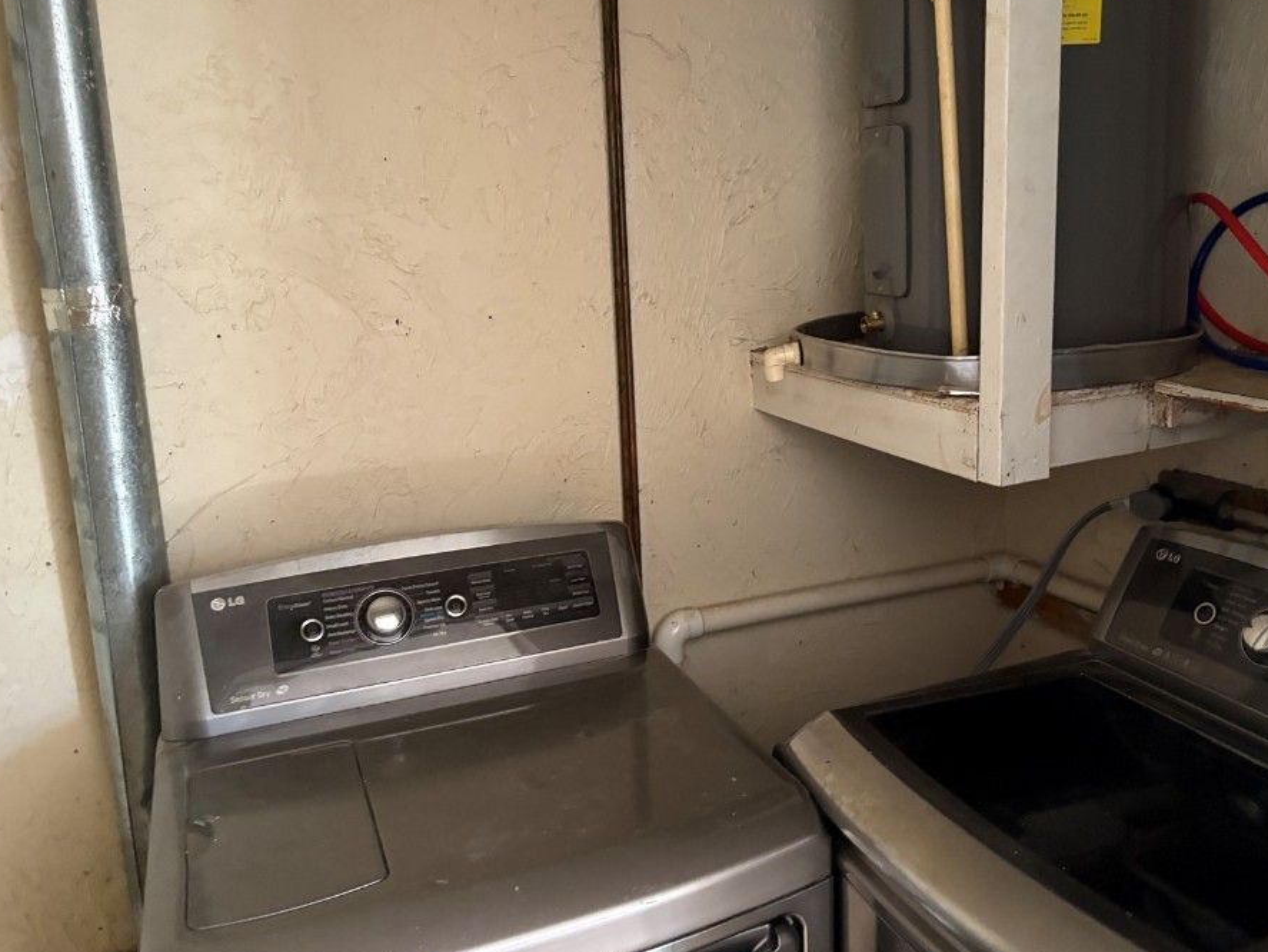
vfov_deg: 46.7
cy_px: 413
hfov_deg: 59.8
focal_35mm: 30
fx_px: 1099
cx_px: 690
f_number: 1.6
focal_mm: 5.96
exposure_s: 1/31
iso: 640
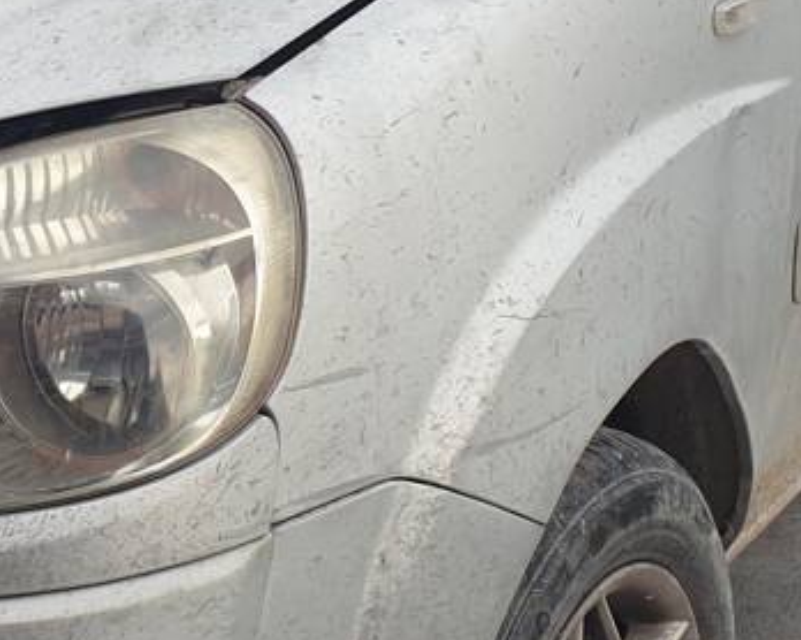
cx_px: -5
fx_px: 2488
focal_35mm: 105
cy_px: 292
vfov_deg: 14.7
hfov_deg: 17.8
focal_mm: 4.3
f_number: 2.4
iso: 50
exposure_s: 1/195
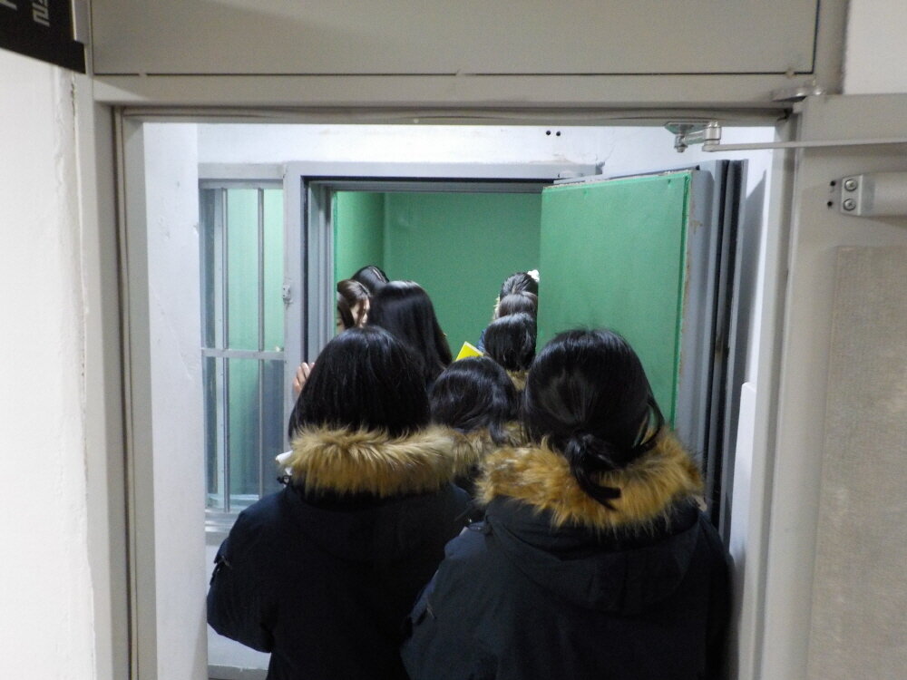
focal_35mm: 30
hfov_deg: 60.0
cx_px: 454
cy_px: 340
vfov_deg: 46.8
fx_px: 786
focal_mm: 4.1
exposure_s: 1/20
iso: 400
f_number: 3.3
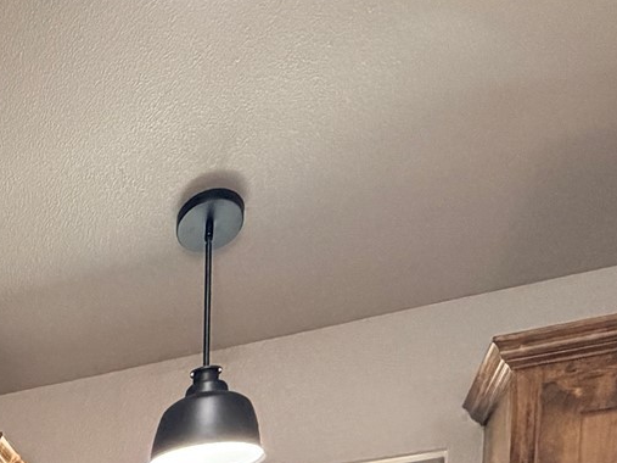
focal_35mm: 53
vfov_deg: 19.3
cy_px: 870
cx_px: -212
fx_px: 944
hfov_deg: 28.6
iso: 250
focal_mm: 2.22
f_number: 2.2
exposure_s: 1/60
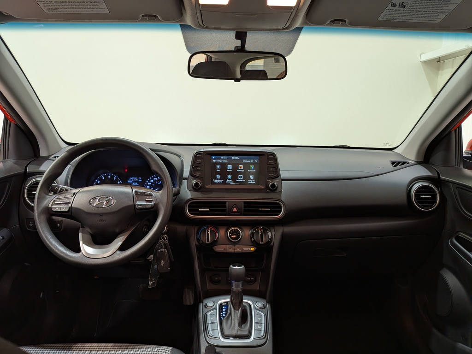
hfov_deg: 71.6
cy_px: 177
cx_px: 236
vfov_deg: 56.8
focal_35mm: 24
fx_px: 327
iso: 37
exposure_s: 1/24
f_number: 1.7
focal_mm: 4.53
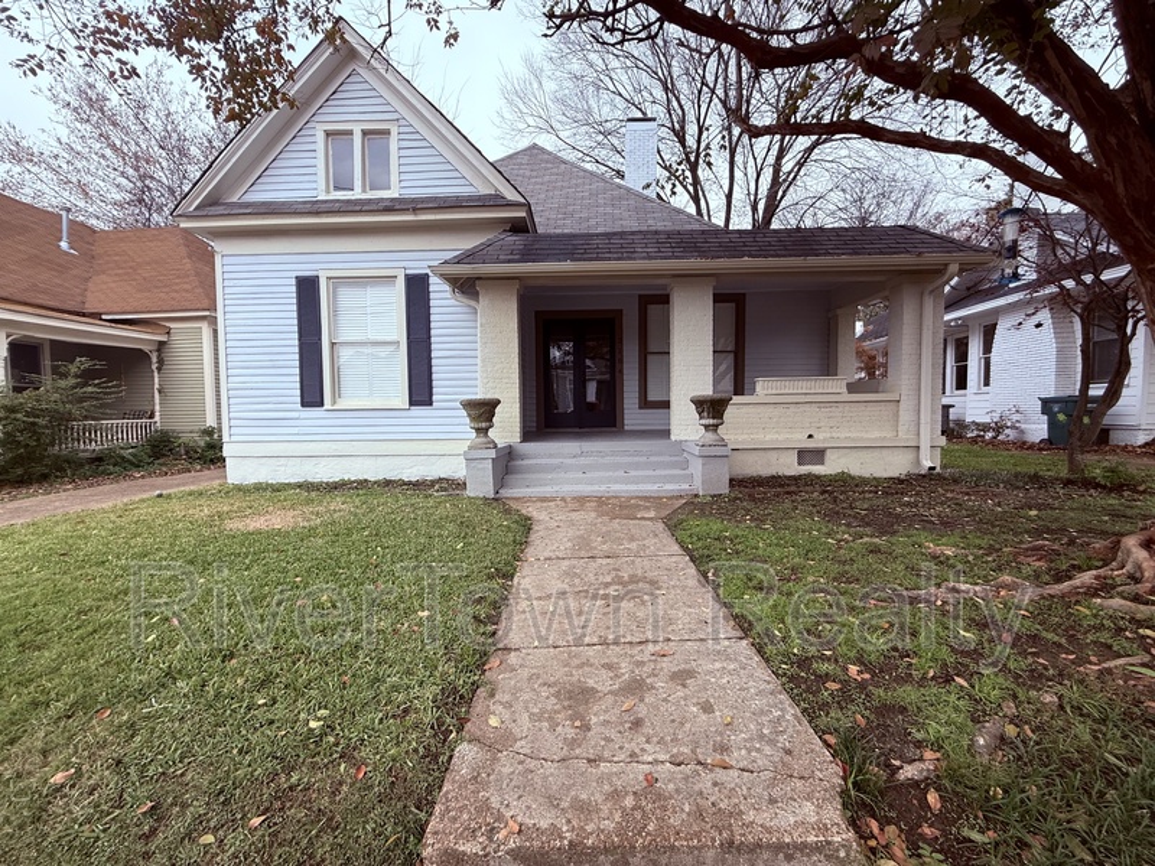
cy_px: 433
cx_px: 578
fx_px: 467
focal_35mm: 14
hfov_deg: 102.1
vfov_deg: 85.7
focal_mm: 2.22
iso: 50
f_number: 2.2
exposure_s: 1/518
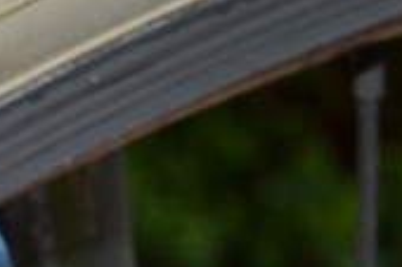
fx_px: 2421
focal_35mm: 217
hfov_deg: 8.3
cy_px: 424
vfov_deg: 6.2
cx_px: -719
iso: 100
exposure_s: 1/60
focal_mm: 24
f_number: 8
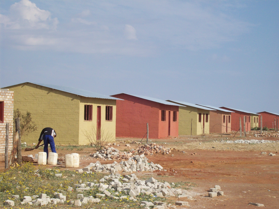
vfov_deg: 13.7
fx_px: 870
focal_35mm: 108
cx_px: 140
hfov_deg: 18.2
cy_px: 104
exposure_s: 1/266
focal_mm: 18
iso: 80
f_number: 8.5
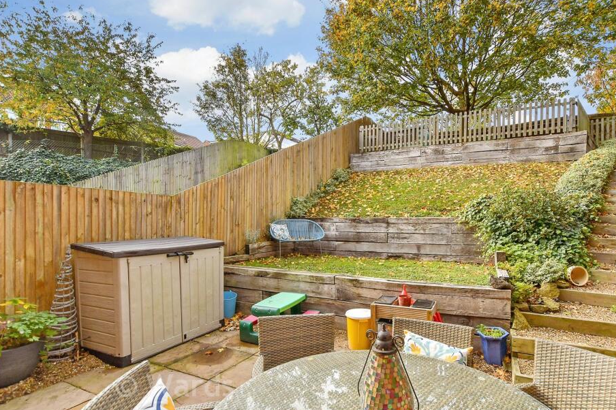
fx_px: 291
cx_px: 342
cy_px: 226
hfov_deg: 92.9
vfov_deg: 70.2
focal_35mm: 17
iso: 200
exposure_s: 1/100
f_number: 8
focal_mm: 10
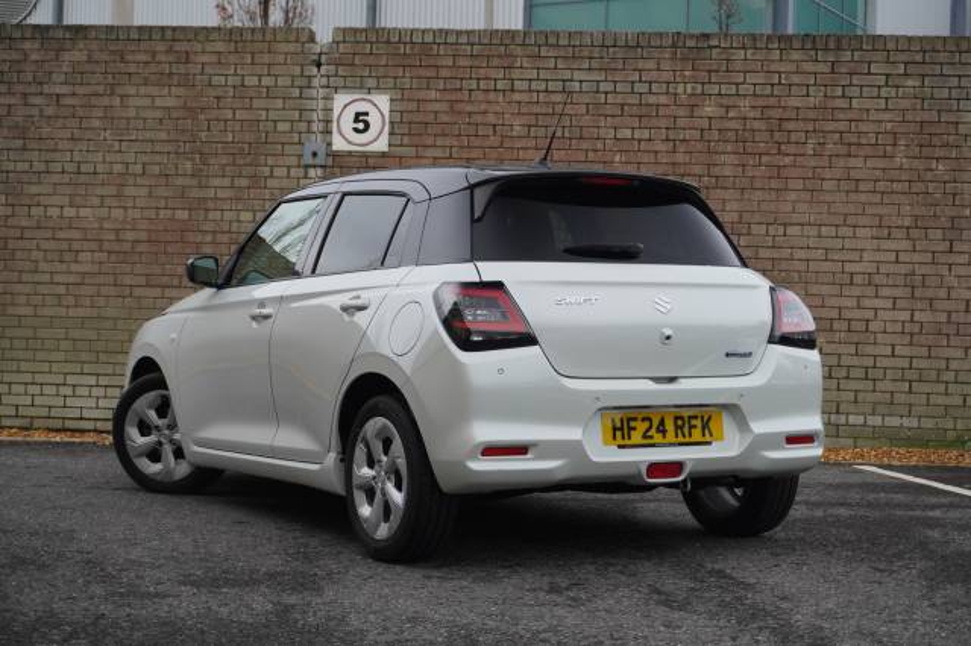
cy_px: 323
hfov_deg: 31.9
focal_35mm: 63
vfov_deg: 21.5
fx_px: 1698
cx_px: 486
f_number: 5.6
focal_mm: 42
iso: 400
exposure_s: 1/160
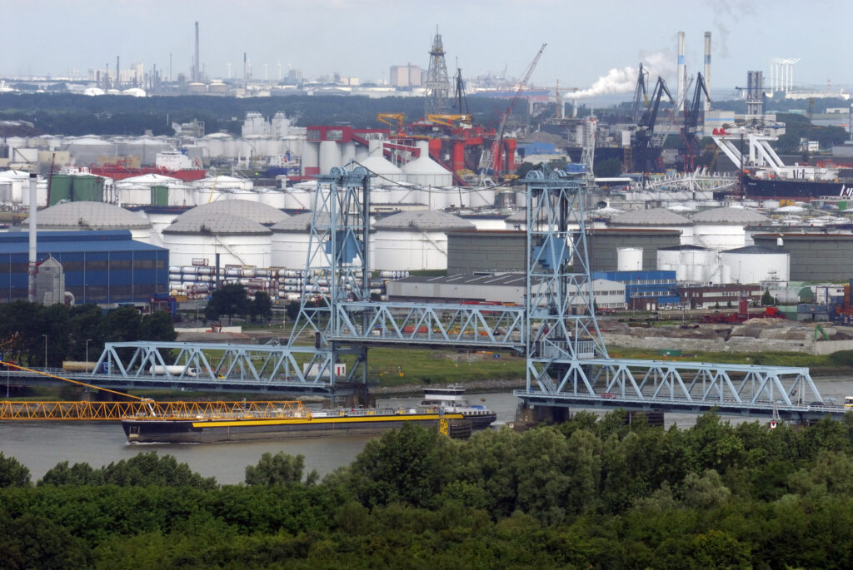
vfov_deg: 4.6
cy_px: 285
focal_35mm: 300
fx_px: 7115
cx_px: 426
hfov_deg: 6.9
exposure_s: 1/640
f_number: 8
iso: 500
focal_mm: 200
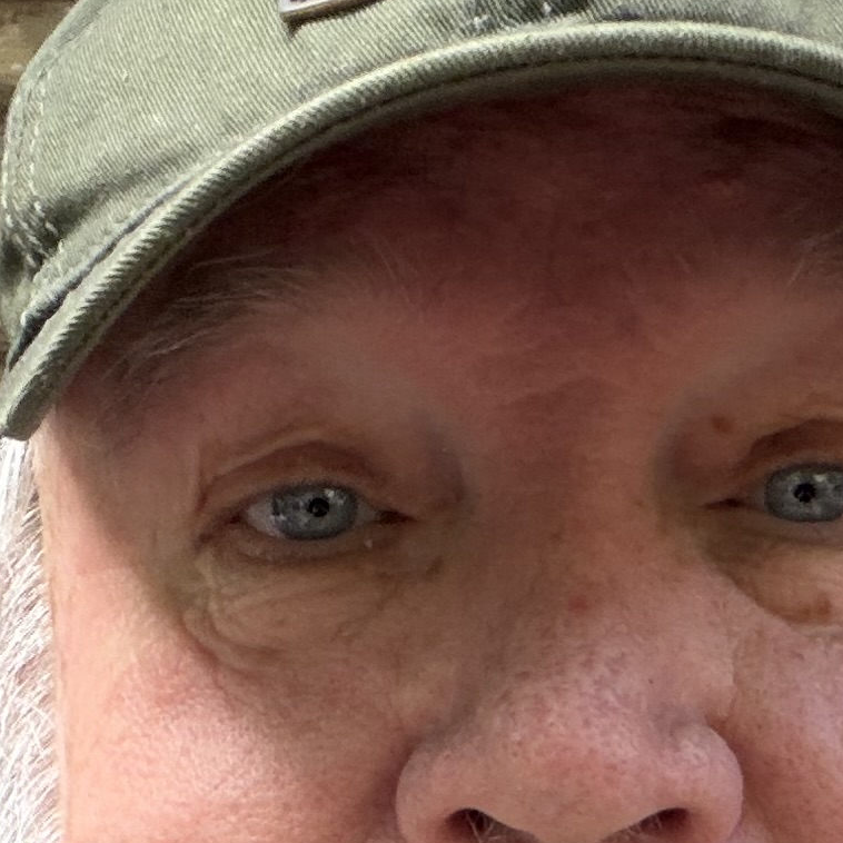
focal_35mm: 108
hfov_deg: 16.1
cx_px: 272
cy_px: 1143
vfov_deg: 15.3
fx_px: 2976
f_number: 1.9
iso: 100
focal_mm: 2.71
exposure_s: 1/60
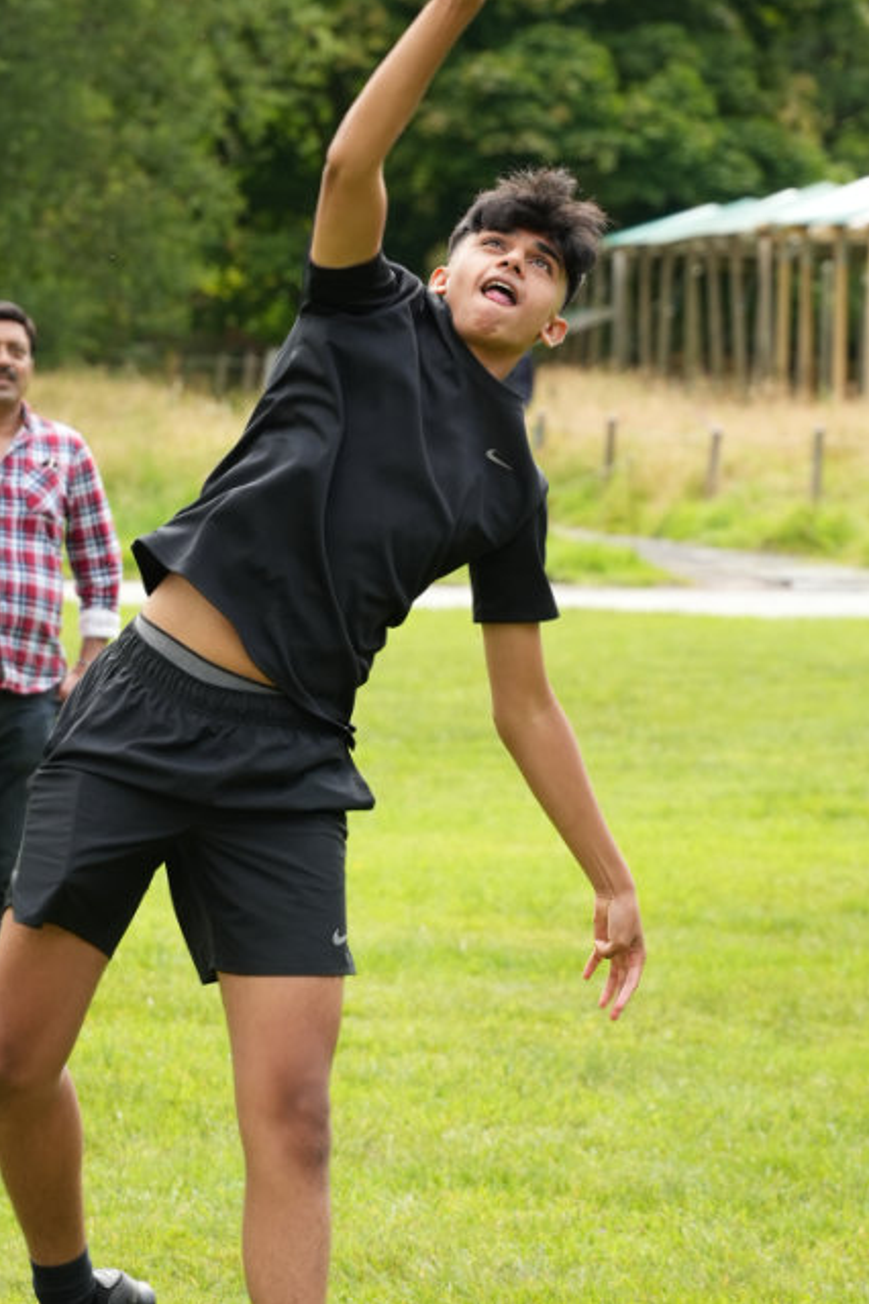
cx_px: 351
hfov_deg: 8.2
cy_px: 364
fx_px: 6083
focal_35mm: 168
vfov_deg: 12.2
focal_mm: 70
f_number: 3.5
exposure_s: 1/800
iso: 400
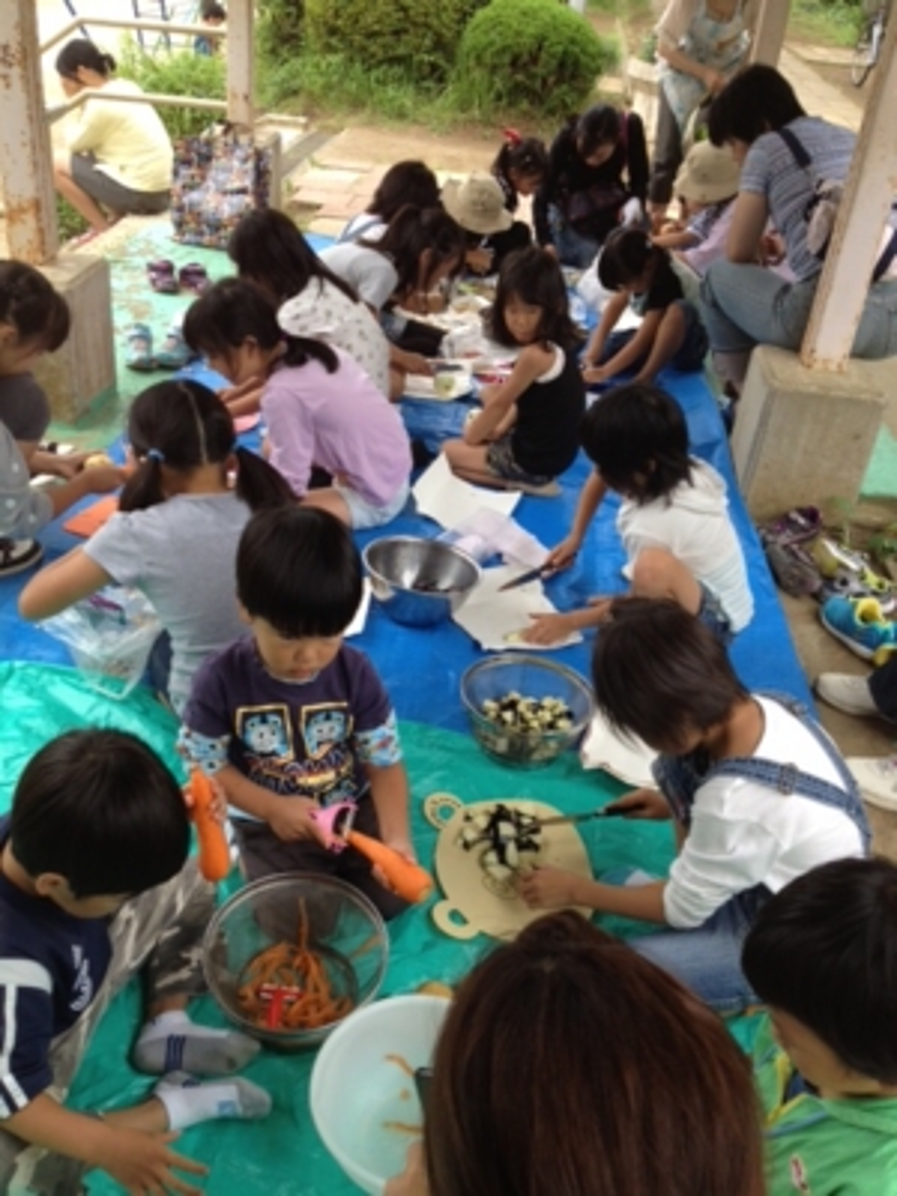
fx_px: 1209
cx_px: 448
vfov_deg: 52.6
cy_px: 598
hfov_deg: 40.7
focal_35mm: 35
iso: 64
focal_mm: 4.28
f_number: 2.4
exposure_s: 1/120
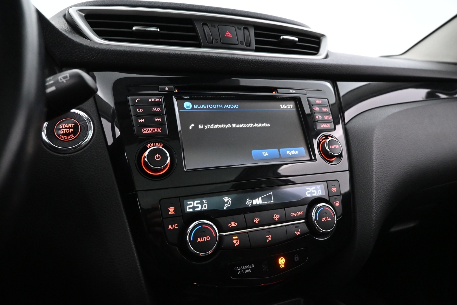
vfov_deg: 53.1
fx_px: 305
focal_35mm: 24
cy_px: 152
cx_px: 228
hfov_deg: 73.7
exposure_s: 1/30
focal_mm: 16
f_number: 4
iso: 4000
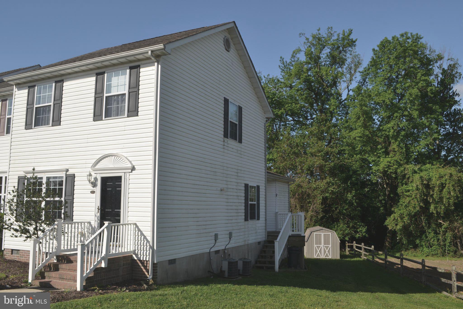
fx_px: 386
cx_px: 232
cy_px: 154
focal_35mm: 30
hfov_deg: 61.9
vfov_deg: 43.6
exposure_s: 1/200
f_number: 10
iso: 100
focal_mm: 20
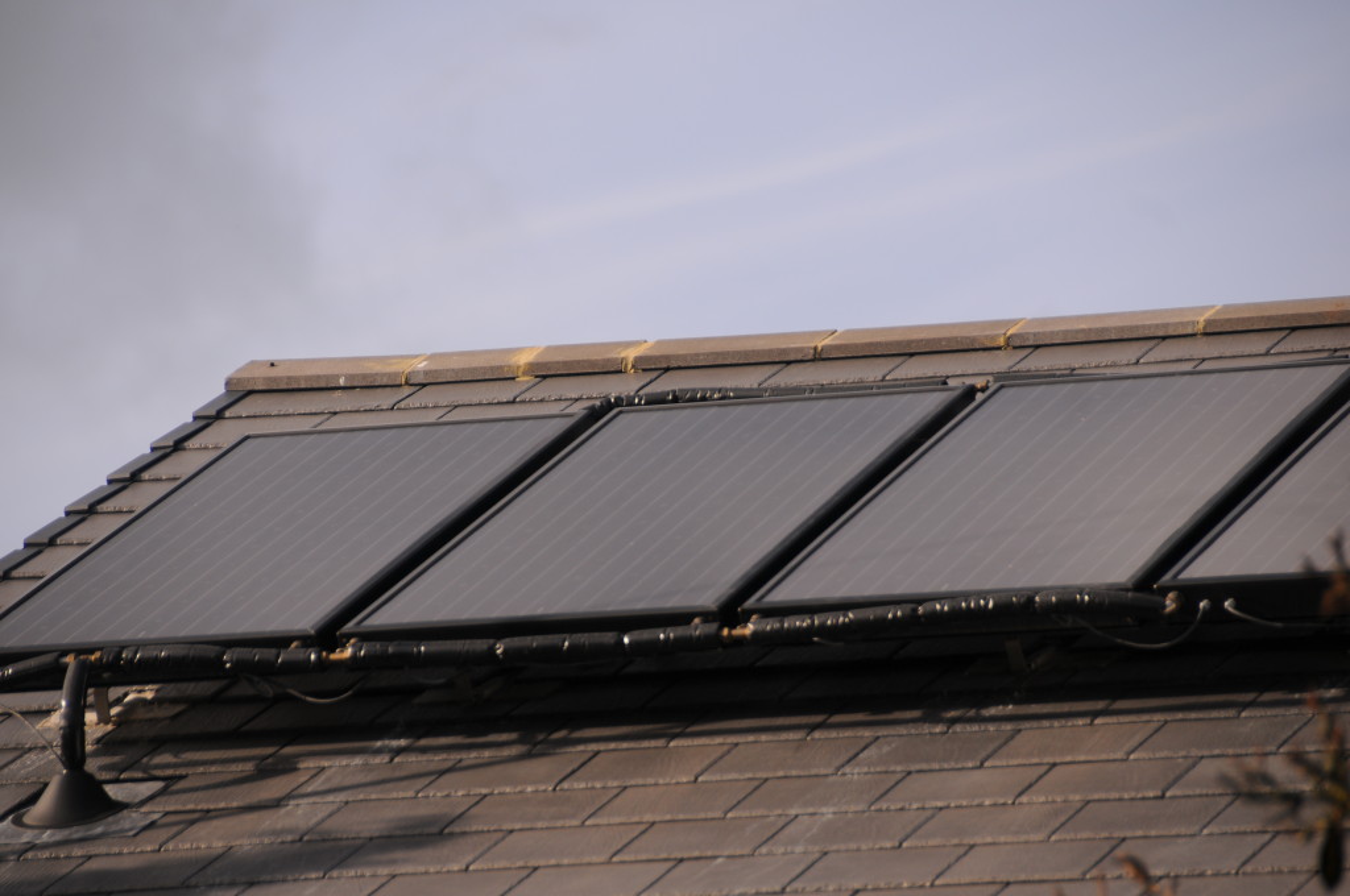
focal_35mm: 300
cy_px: 448
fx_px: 11236
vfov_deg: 4.6
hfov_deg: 6.9
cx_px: 675
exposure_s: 1/800
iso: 200
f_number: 5.6
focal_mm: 200
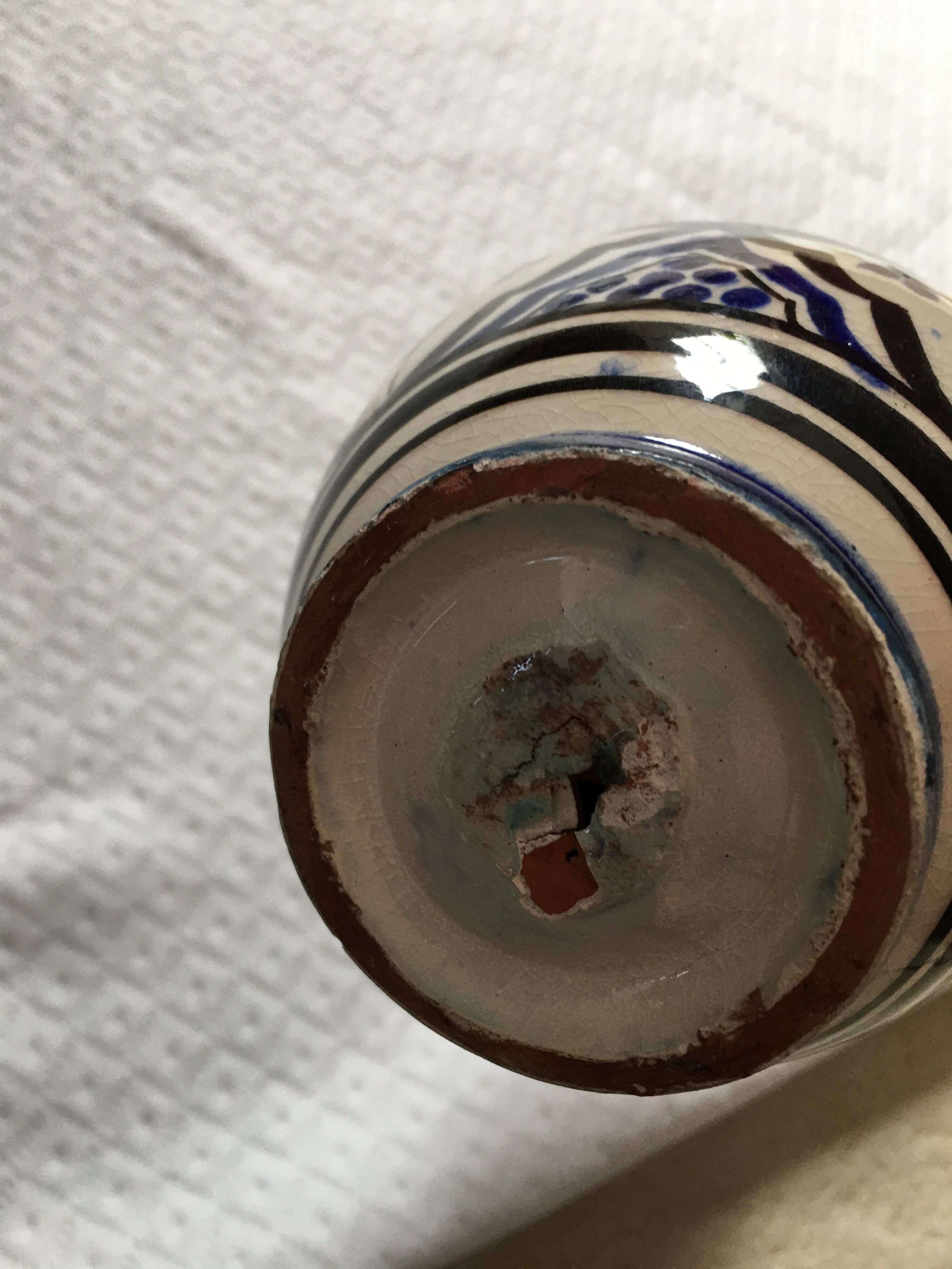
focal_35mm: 29
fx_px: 1063
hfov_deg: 48.2
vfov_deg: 61.7
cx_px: 476
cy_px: 634
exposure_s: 1/33
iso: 50
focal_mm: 4.15
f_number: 2.2
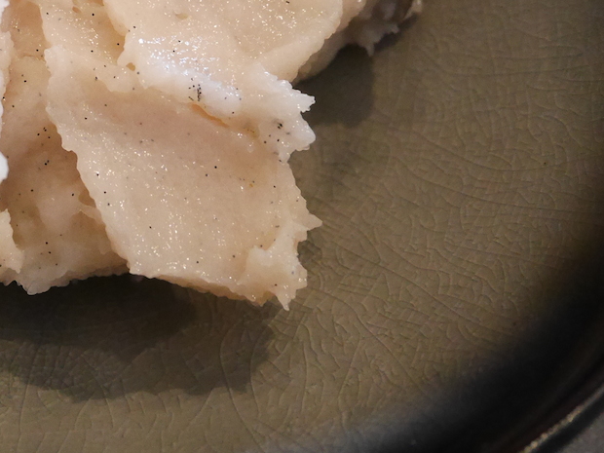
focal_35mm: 62
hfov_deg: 29.6
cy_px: 38
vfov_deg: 23.0
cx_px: 39
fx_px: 1082
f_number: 3.8
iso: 3200
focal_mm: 15
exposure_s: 1/60
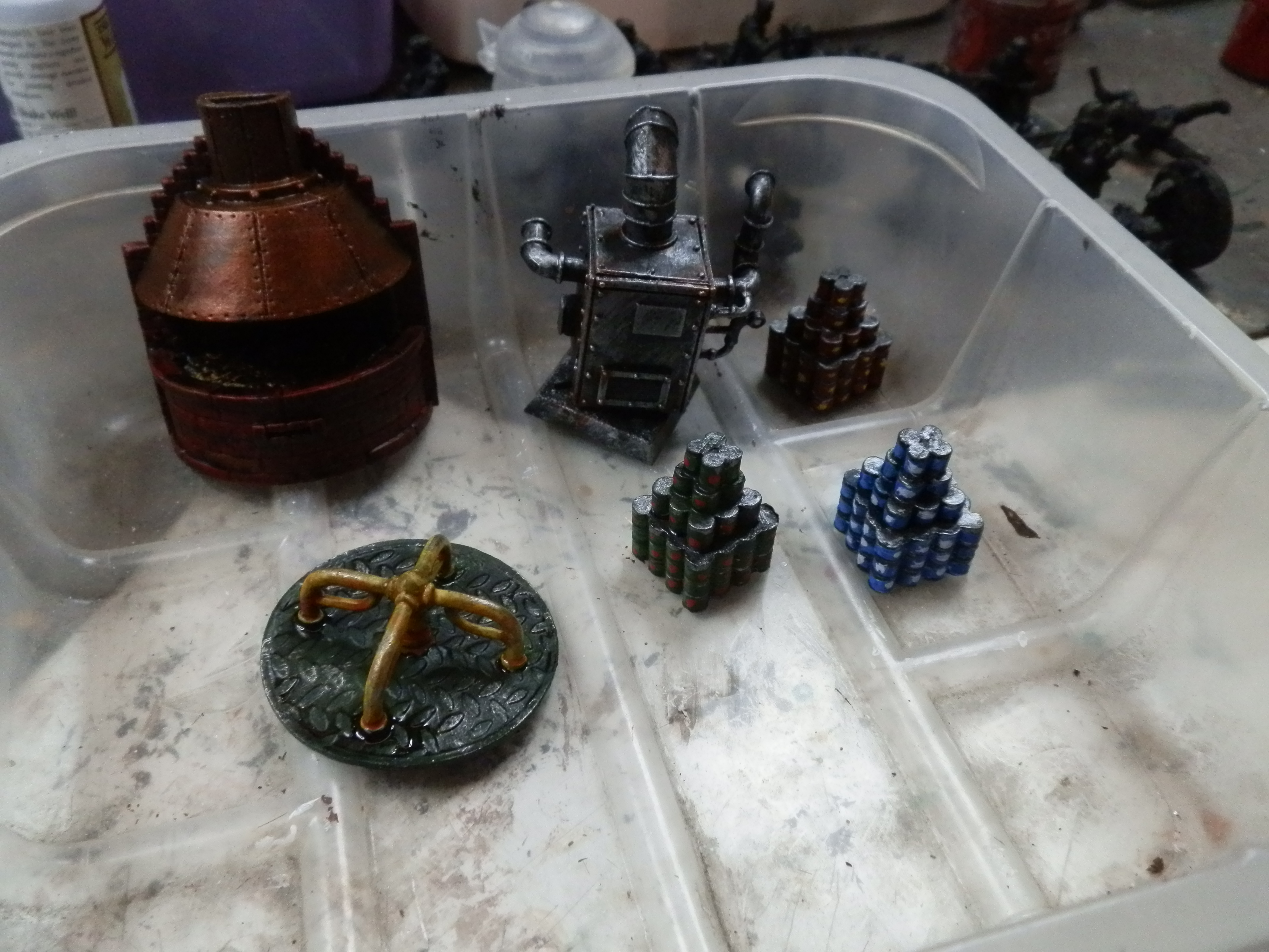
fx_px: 1026
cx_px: 634
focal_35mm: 28
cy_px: 476
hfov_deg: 63.4
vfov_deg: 49.7
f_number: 3.1
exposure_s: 1/200
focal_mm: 5
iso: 400
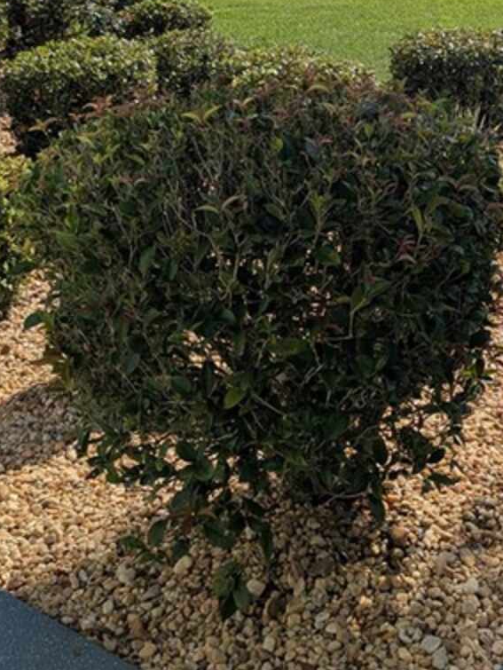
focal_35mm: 61
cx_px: 404
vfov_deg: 29.1
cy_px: -35
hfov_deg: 23.7
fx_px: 1181
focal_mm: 4.38
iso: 62
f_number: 1.73
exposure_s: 1/5848
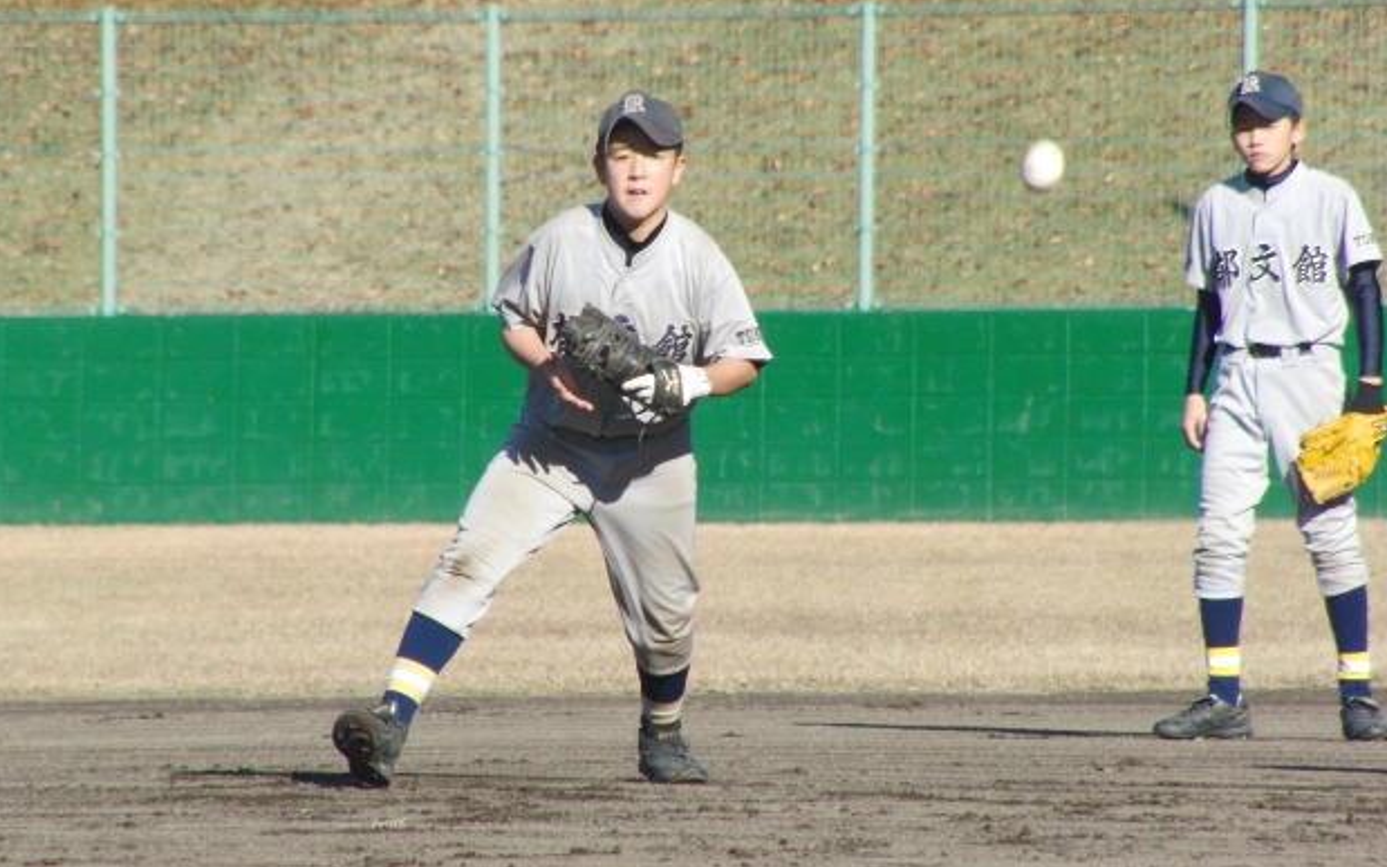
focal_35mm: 570
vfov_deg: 2.3
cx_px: 672
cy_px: 388
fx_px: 21548
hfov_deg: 3.7
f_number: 4.5
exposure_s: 1/640
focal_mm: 92
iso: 100
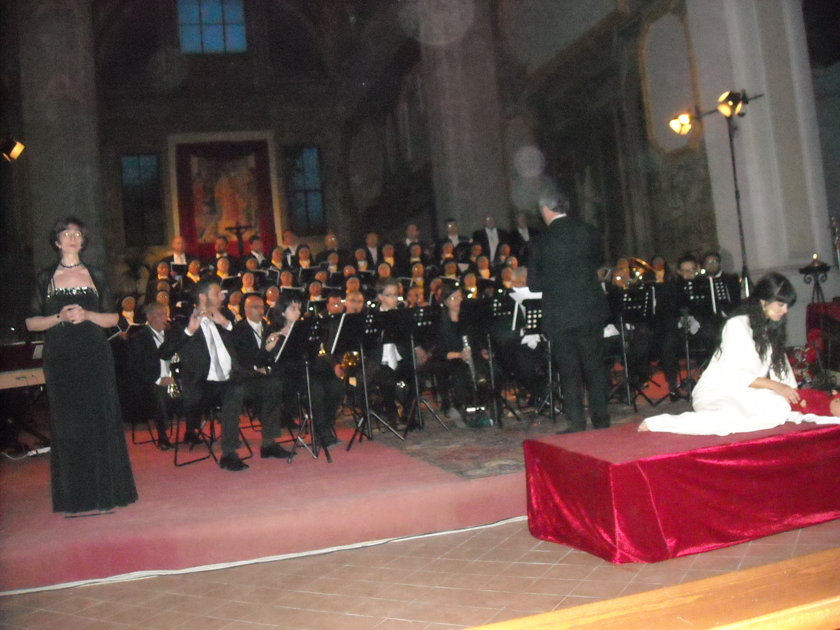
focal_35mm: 35
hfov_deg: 52.6
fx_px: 849
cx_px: 420
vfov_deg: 40.7
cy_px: 315
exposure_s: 1/60
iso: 1600
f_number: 2.8
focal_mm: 5.7
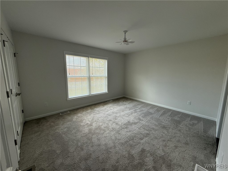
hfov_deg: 102.1
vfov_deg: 85.7
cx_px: 114
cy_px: 86
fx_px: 92
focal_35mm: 14
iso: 80
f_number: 2.2
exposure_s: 1/99
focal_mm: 2.22
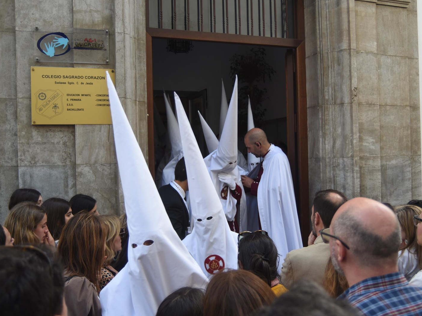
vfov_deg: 38.7
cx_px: 235
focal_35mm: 37
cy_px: 158
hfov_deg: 50.0
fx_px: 451
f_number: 4.5
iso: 140
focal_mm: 34
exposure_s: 1/160
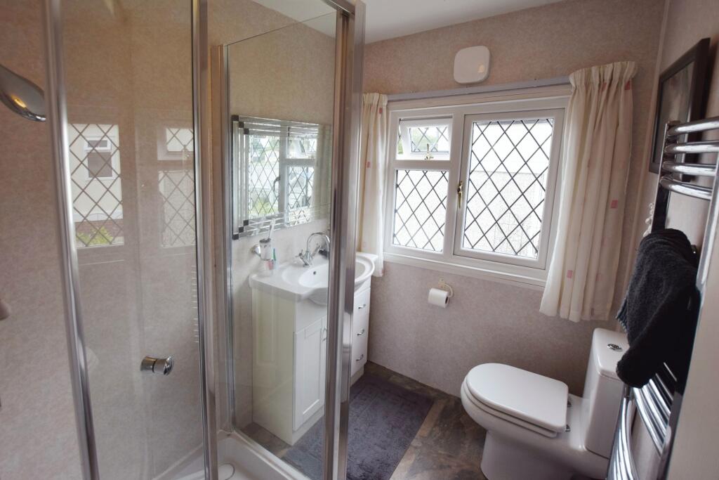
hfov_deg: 100.4
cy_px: 240
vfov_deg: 77.3
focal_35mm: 15
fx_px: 300
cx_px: 360
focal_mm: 10
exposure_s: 1/125
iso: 400
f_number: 5.6
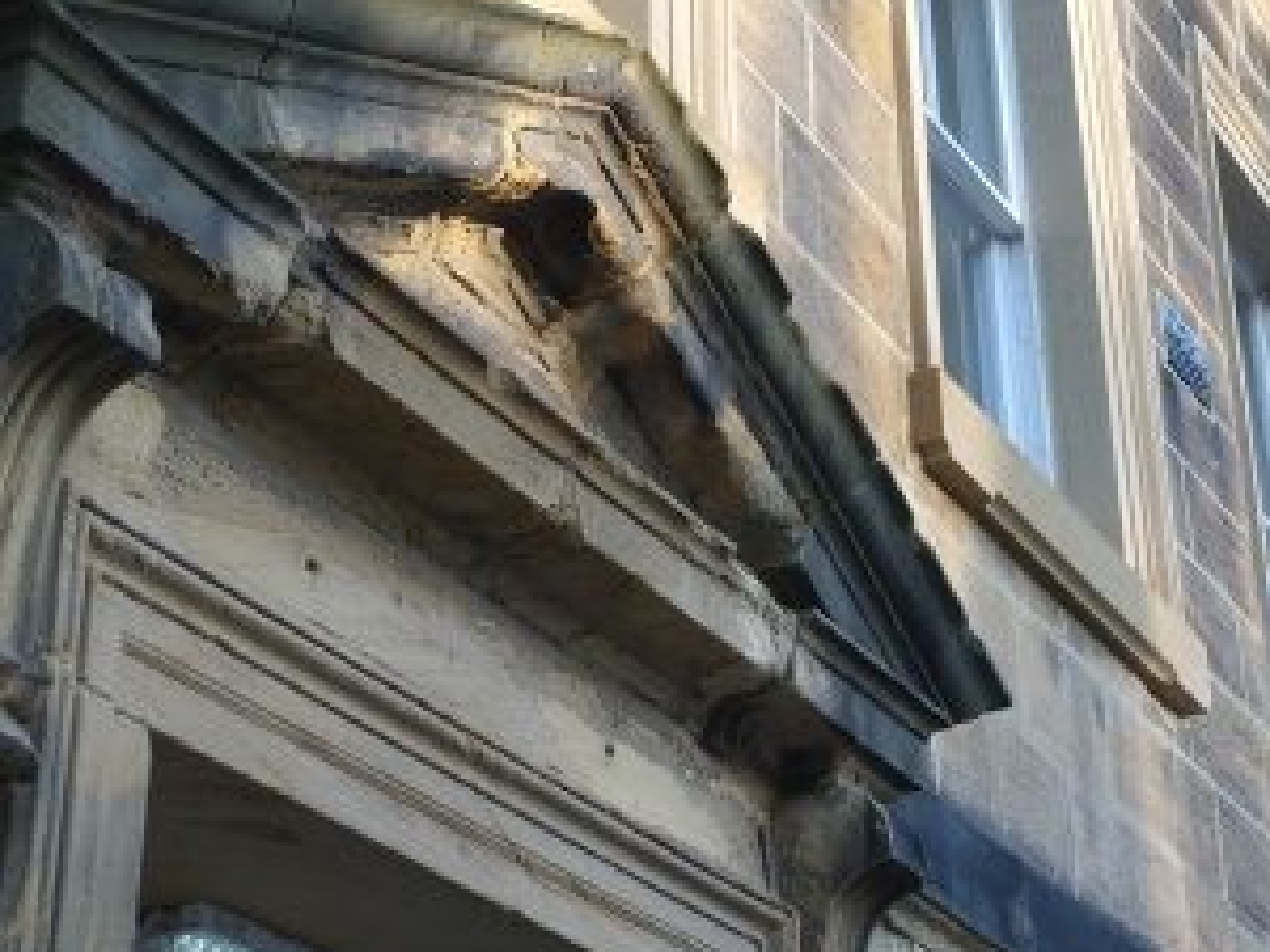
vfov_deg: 21.6
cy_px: 552
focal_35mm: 68
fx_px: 2495
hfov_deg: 28.6
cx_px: 639
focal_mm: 35
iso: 200
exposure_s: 1/125
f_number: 4
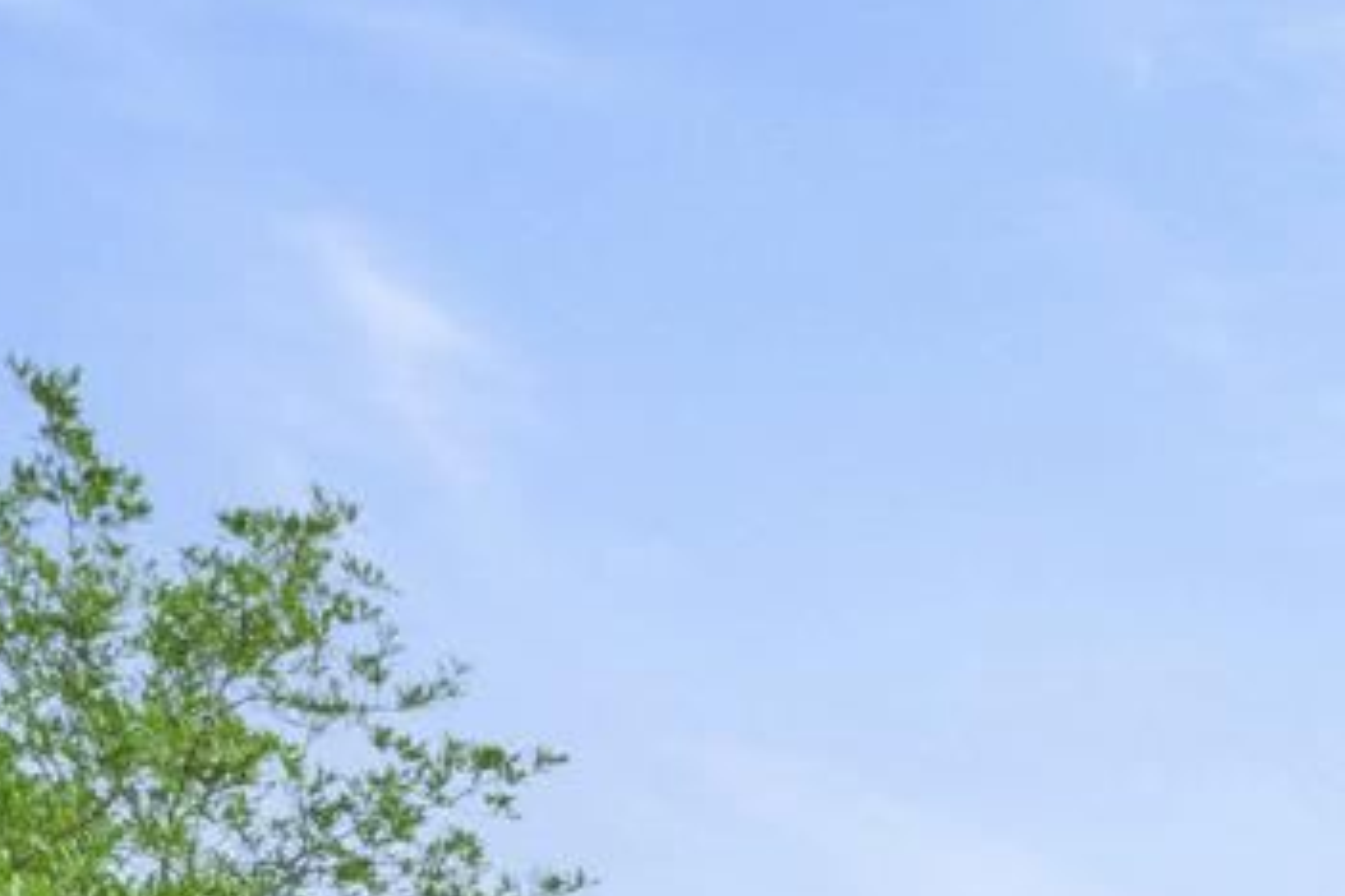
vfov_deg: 9.5
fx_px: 4520
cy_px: 2453
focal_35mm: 121
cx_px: 3564
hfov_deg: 12.1
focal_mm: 17
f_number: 9
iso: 320
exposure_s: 1/250
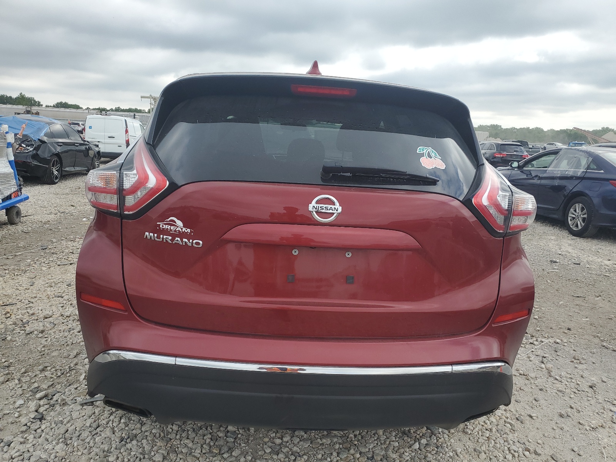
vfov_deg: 53.1
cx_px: 308
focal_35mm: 26
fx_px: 463
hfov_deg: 67.3
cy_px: 231
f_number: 1.5
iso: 50
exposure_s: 1/1429
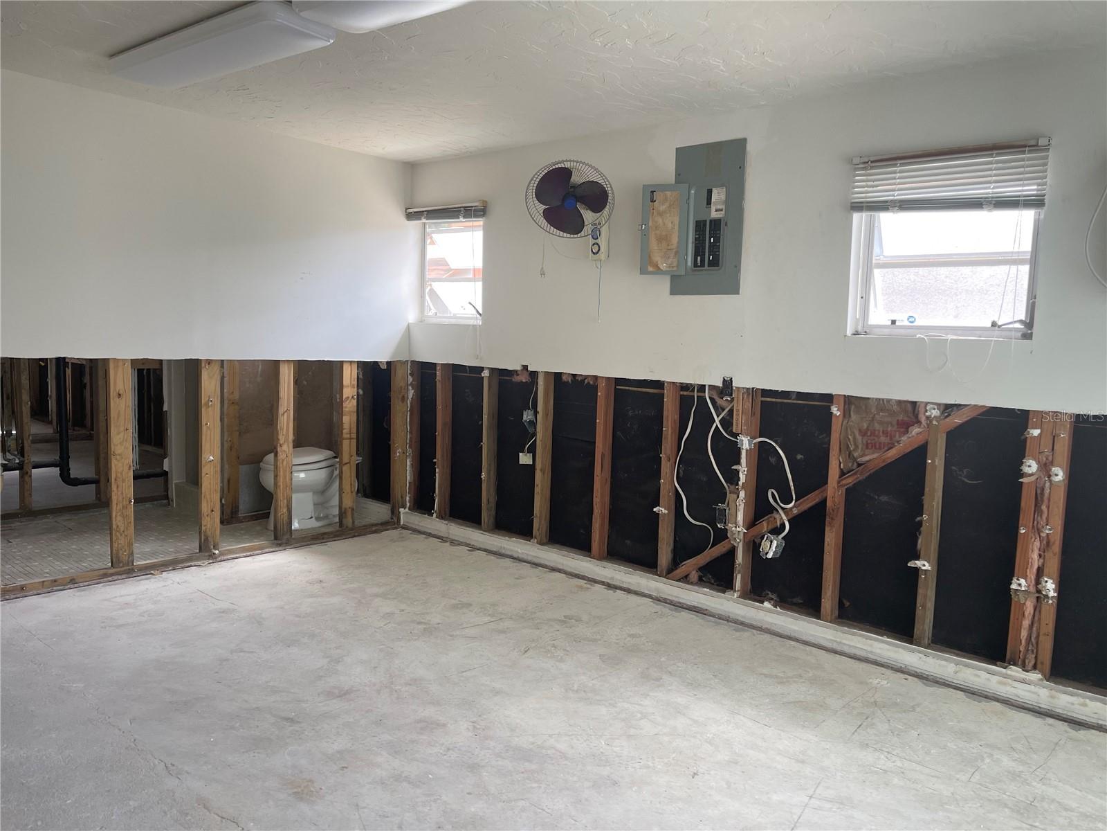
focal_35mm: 25
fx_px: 799
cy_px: 416
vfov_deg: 54.9
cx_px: 554
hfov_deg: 69.4
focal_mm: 5.1
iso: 80
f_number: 1.6
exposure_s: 1/121
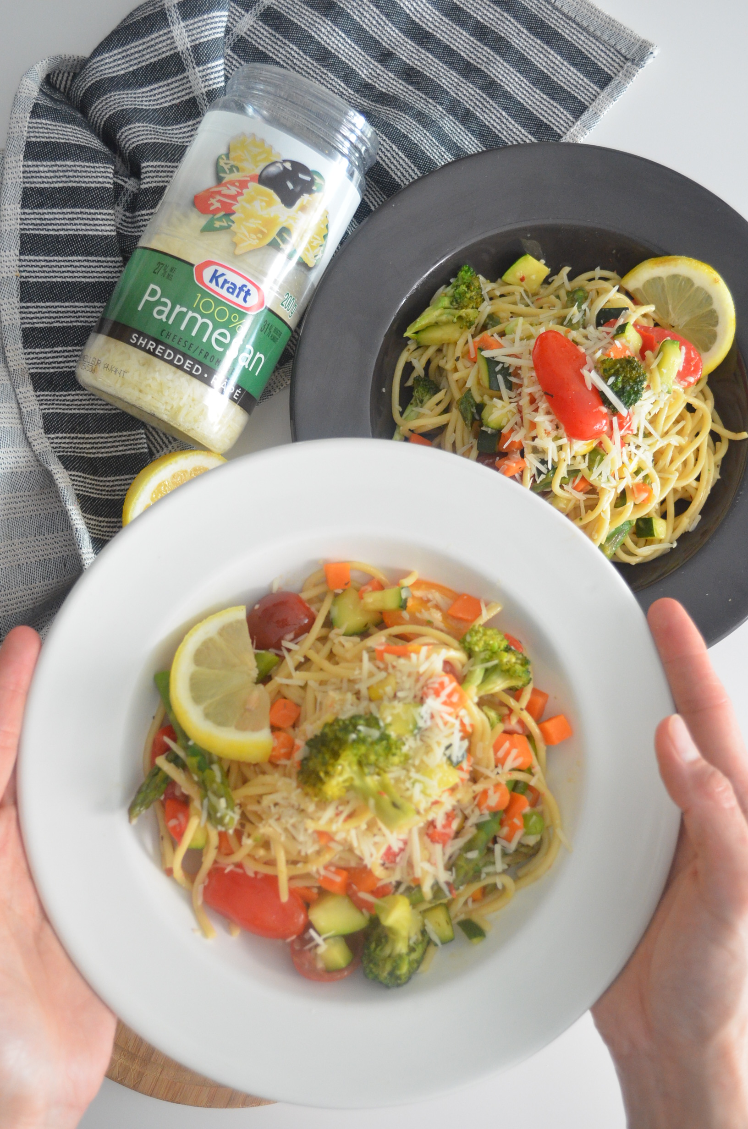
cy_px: 564
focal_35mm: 44
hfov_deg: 30.7
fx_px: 1362
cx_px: 374
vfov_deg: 45.0
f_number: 4.5
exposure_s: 1/15
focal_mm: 29
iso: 1600
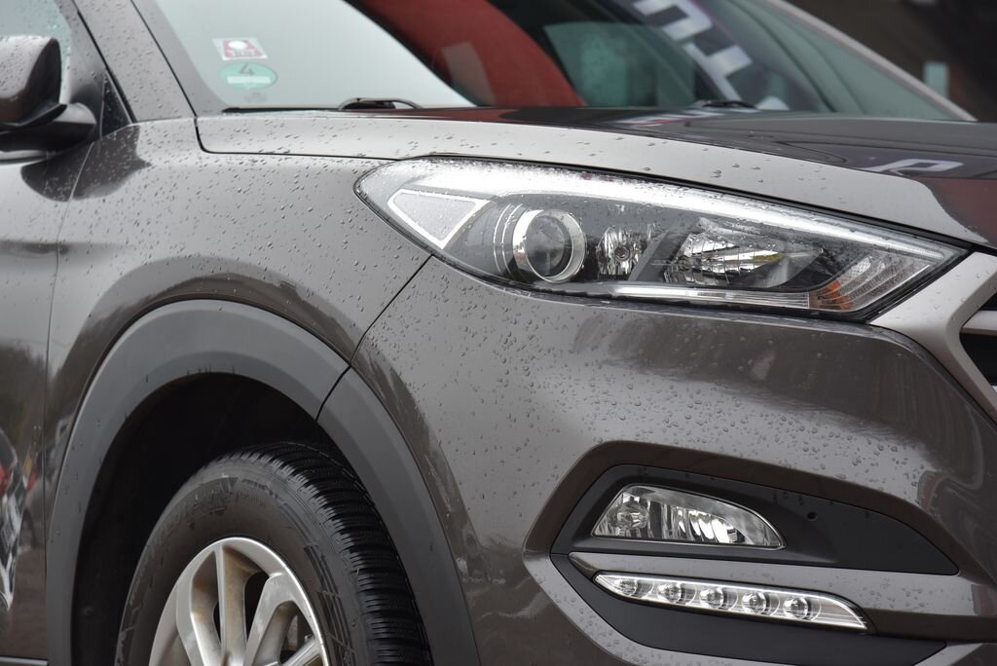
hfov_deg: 17.1
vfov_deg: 11.4
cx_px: 498
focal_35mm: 120
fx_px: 3325
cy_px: 333
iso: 500
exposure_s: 1/250
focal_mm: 120
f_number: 8
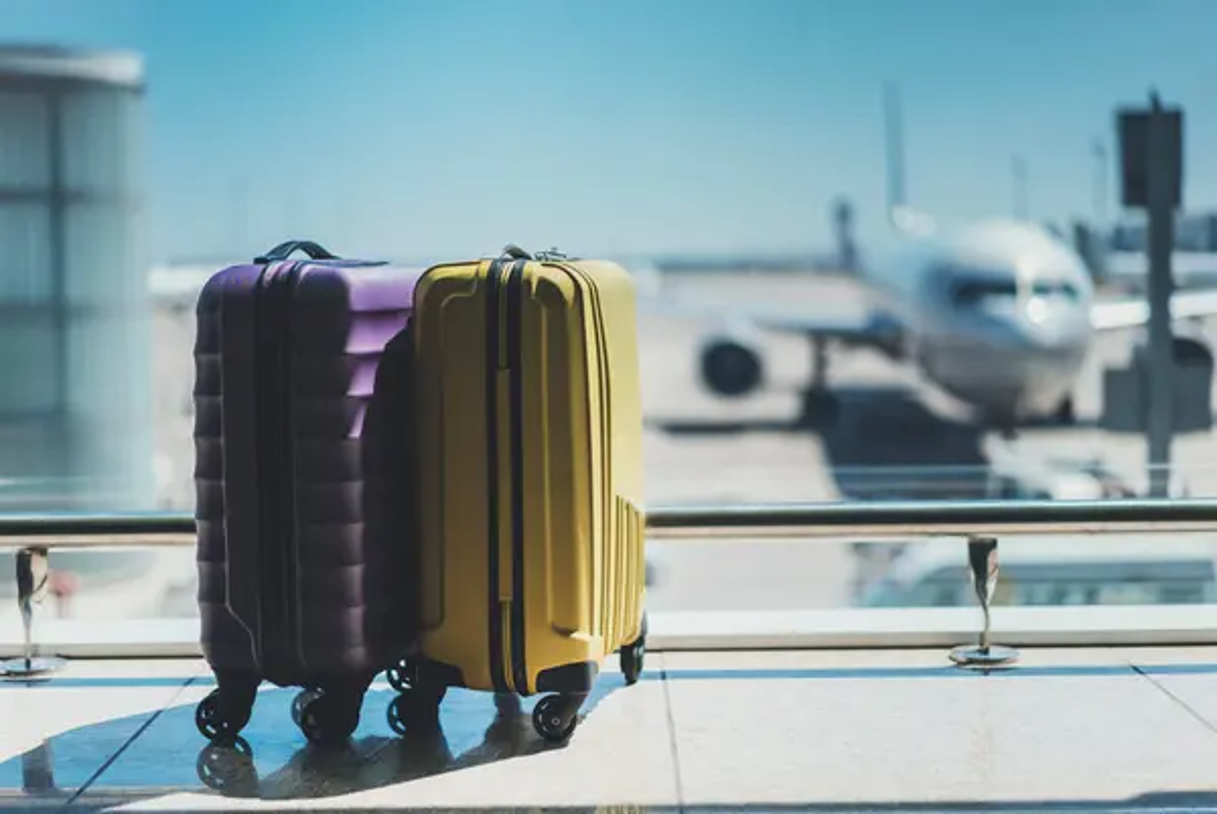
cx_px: 608
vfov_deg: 24.7
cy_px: 407
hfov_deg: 36.2
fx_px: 1861
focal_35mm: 55
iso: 100
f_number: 1.8
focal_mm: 55
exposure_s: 1/2000
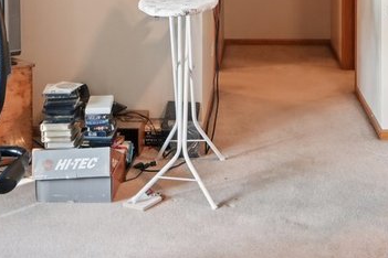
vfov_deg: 17.6
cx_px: 229
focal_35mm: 74
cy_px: -44
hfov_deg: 27.3
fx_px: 797
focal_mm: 16
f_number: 13
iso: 400
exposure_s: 1/3.33
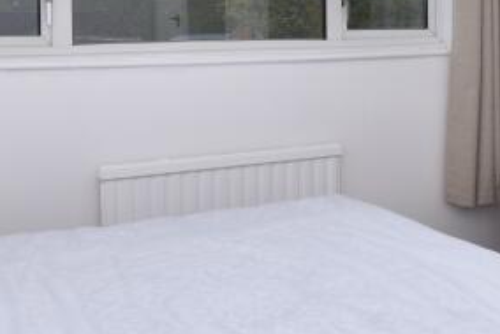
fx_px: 751
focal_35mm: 54
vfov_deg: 24.3
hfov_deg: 35.8
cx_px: 391
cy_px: 22
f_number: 7.1
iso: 100
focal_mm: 10
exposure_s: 1/250
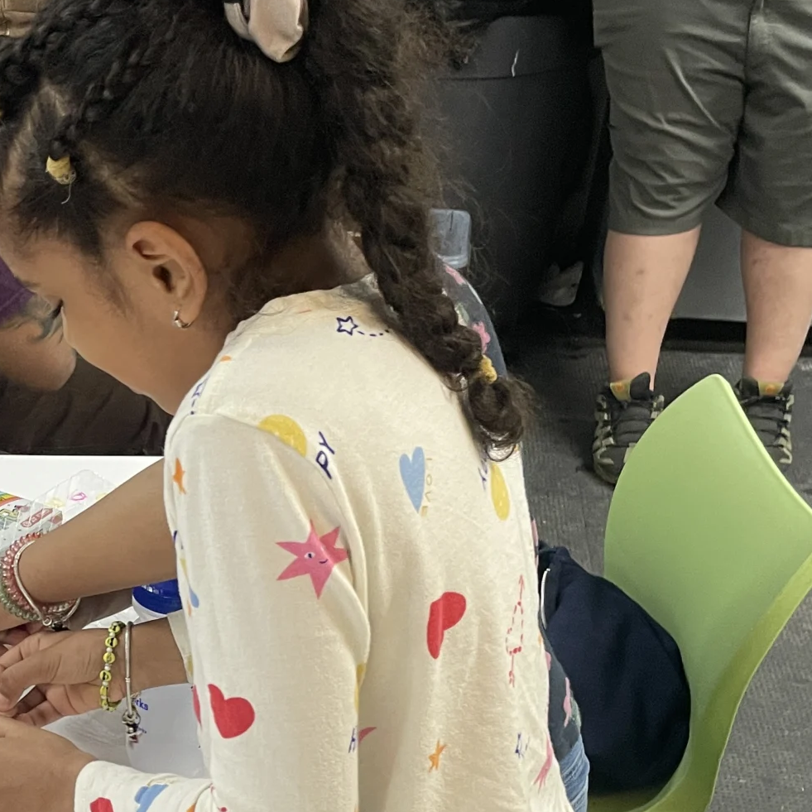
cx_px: -44
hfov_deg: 26.7
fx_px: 1592
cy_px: 717
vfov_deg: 27.7
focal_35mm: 60
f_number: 1.6
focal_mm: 4.2
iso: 125
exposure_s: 1/60
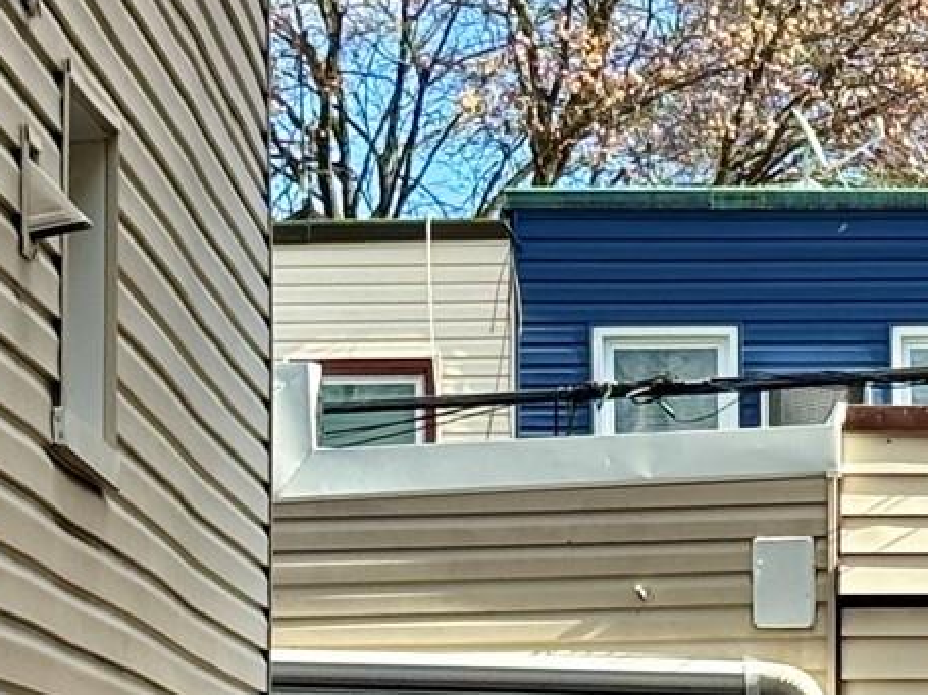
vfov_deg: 6.3
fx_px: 6272
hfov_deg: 8.4
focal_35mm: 234
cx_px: 887
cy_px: 210
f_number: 1.6
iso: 32
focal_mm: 5.96
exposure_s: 1/1295
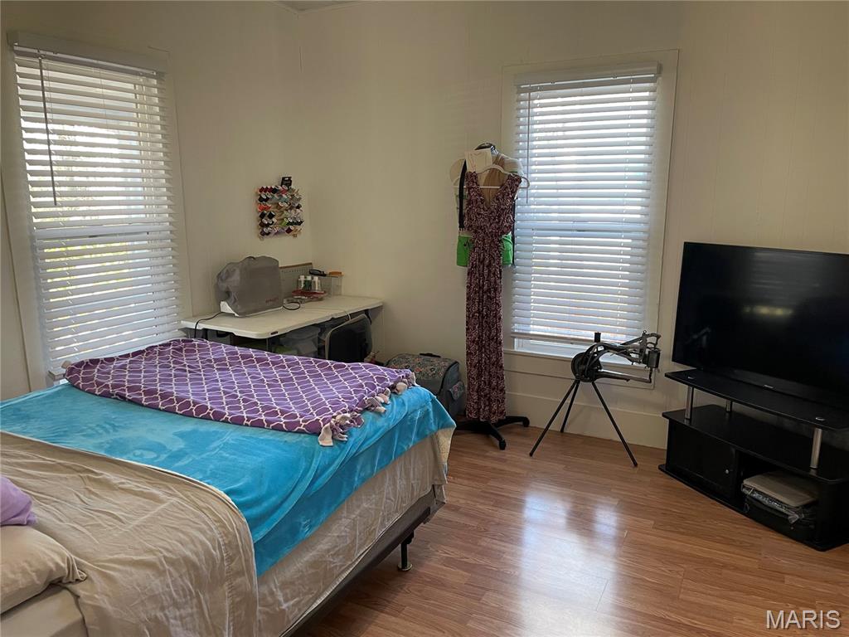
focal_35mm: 26
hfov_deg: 67.3
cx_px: 424
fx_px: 638
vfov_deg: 53.1
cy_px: 318
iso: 125
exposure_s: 1/60
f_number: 1.6
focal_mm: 4.2
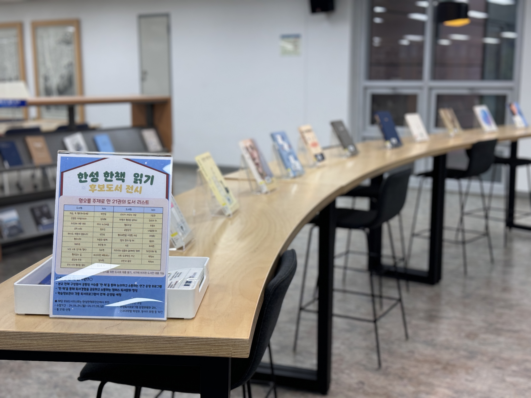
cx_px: 266
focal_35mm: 48
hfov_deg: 39.7
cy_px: 199
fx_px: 736
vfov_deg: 30.3
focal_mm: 6.76
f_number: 1.78
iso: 80
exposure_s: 1/120
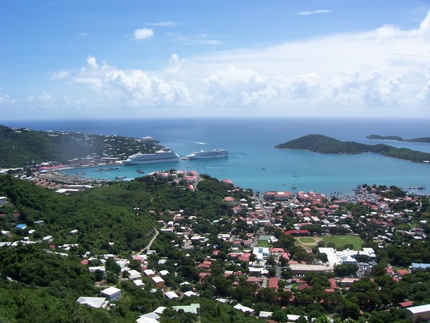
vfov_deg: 41.8
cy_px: 162
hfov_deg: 54.0
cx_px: 215
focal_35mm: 34
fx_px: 422
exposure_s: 1/750
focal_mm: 5.6
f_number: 5.6
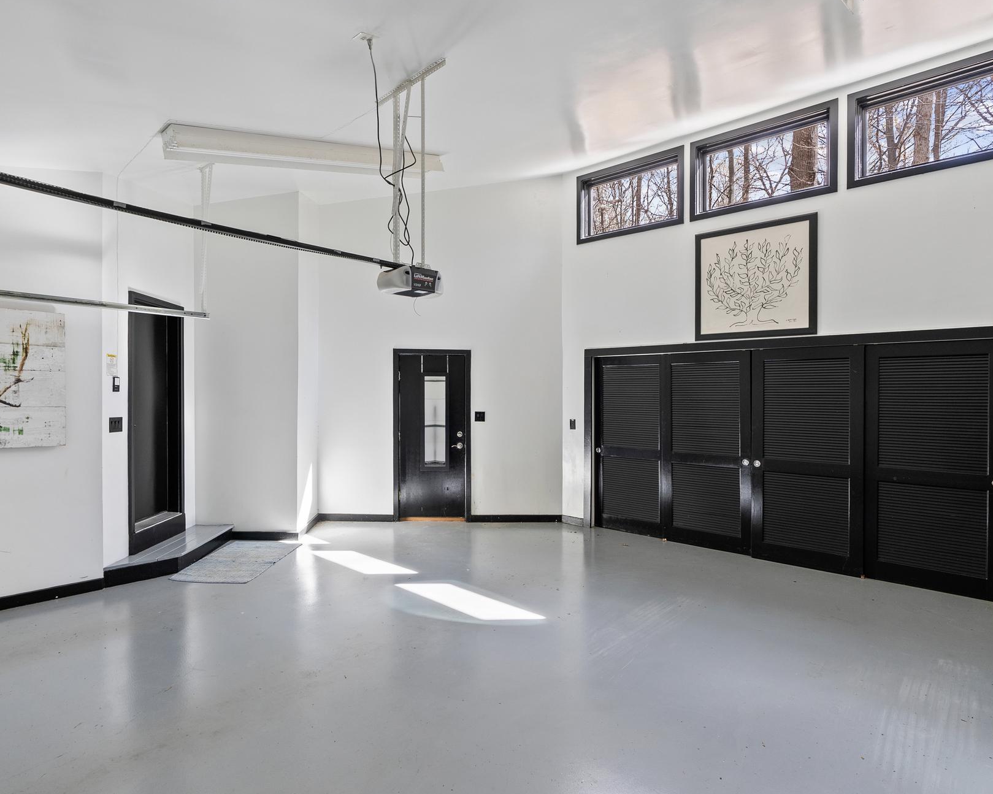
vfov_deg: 70.8
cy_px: 403
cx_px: 461
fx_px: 558
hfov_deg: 83.2
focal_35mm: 19
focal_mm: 16
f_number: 7.1
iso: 500
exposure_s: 1/8
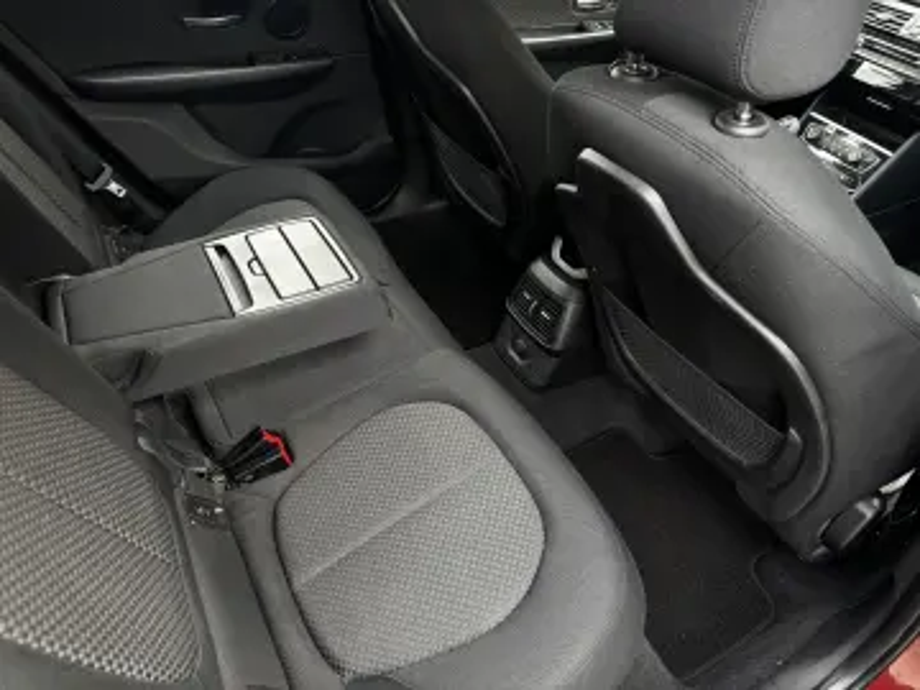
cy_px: 345
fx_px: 638
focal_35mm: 24
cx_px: 460
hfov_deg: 71.6
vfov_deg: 56.8
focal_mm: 6.76
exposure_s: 1/50
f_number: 1.78
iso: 100
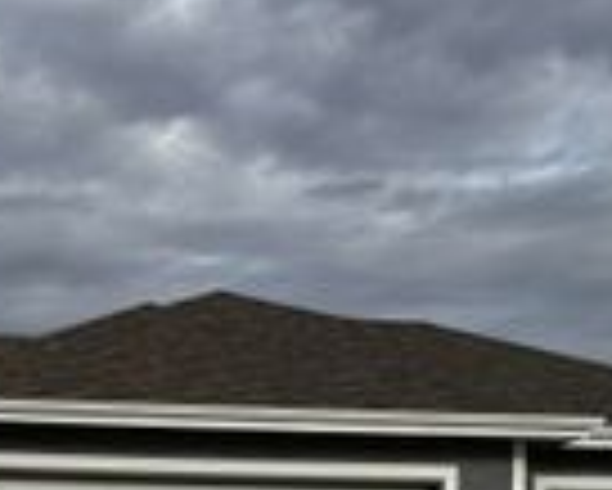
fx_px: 1559
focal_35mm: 86
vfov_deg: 16.8
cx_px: 50
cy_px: 654
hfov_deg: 21.7
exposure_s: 1/3597
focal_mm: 6.76
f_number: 1.78
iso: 80
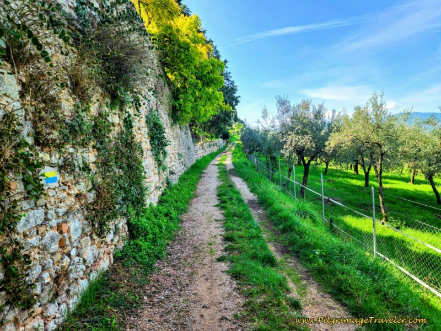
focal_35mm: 23
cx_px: 220
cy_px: 166
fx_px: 293
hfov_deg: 73.9
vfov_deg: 58.9
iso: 12
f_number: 1.8
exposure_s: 1/357
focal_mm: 6.4
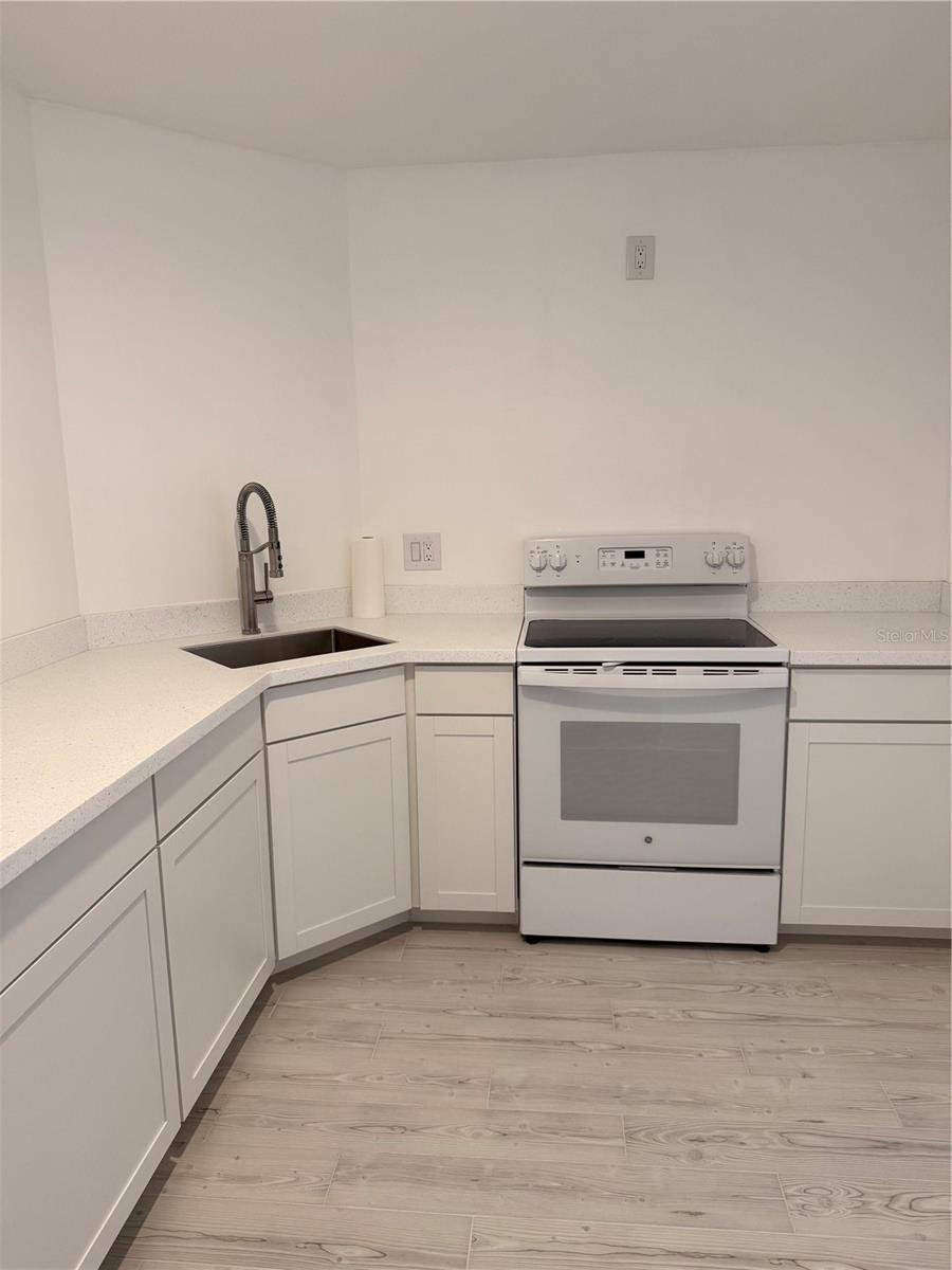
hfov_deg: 56.8
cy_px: 635
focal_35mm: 24
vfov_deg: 71.6
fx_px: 880
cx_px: 476
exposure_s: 1/120
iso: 160
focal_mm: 6.76
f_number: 1.78
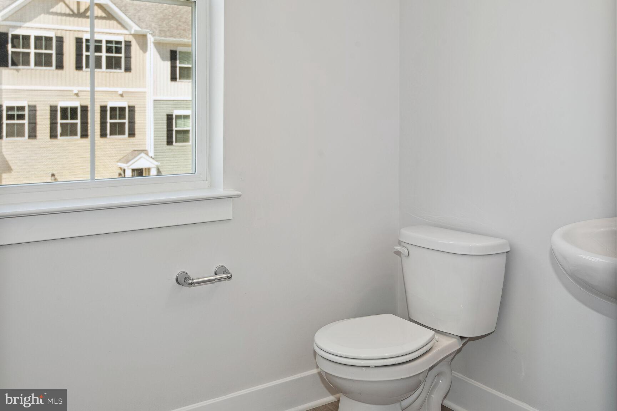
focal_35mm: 35
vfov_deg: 37.9
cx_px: 308
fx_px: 600
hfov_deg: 54.4
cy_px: 206
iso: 200
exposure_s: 1/50
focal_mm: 35
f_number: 8
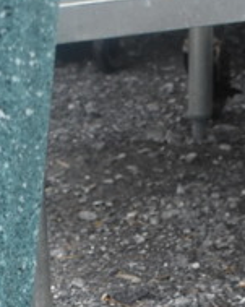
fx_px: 1234
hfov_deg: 11.3
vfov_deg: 13.7
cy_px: 392
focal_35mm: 136
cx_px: 19
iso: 200
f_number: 6.3
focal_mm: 20
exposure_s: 1/250
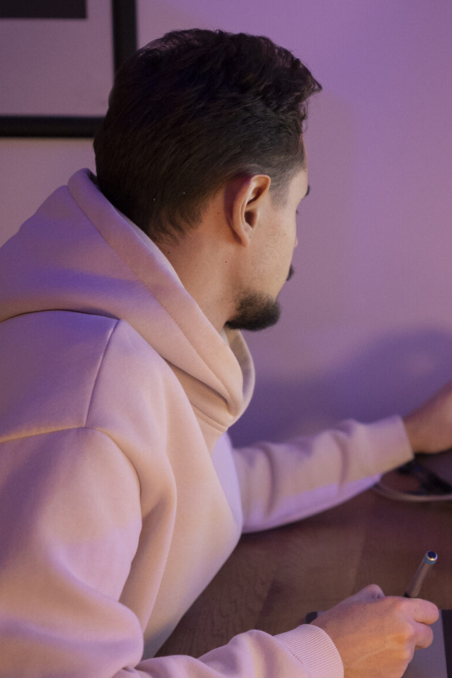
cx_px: 444
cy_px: 279
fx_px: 1449
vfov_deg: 26.3
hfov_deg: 17.4
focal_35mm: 77
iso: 2000
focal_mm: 35
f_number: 2
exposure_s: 1/320
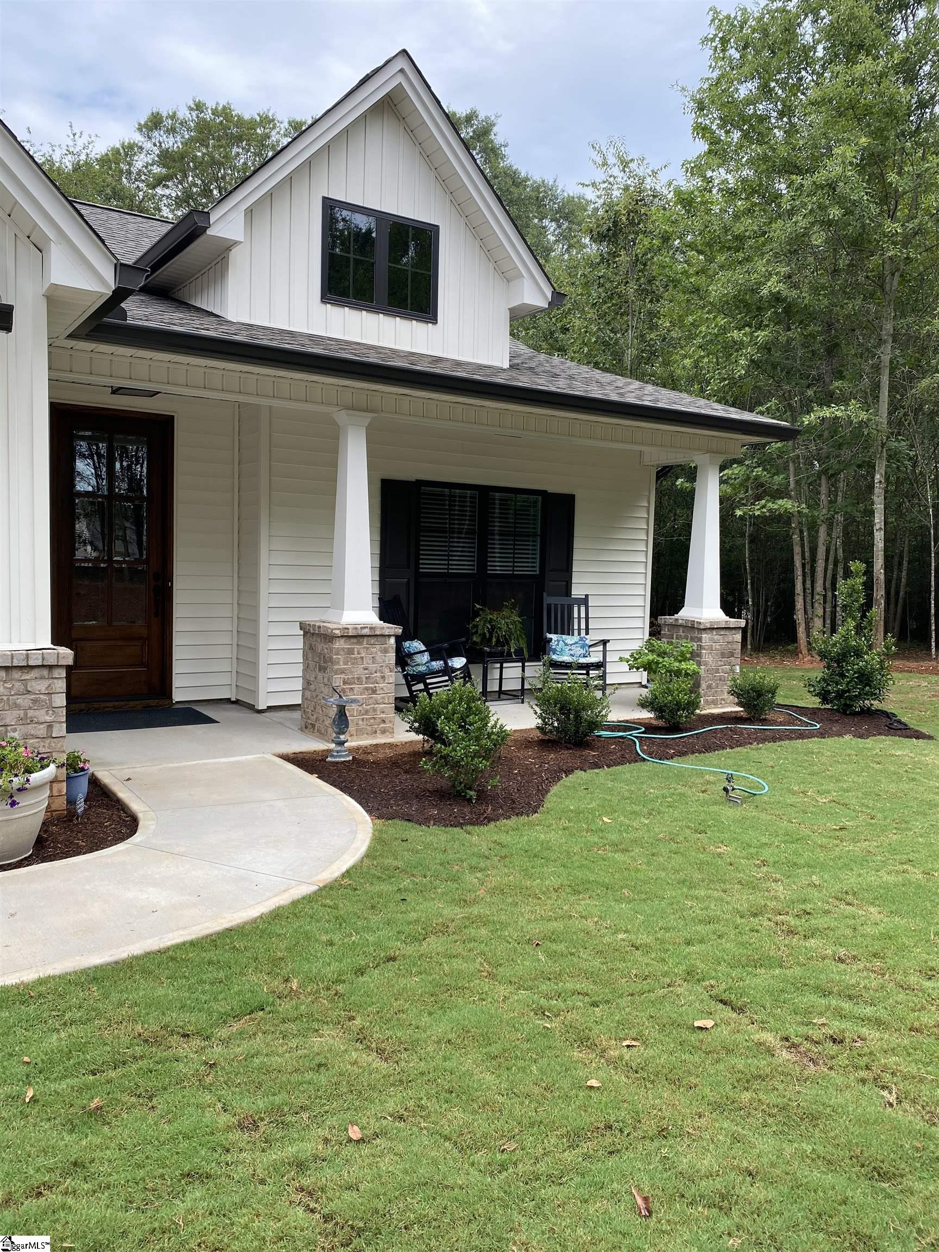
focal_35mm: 26
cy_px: 626
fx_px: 940
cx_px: 470
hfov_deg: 53.1
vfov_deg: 67.3
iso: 32
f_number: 1.8
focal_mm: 4.25
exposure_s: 1/522
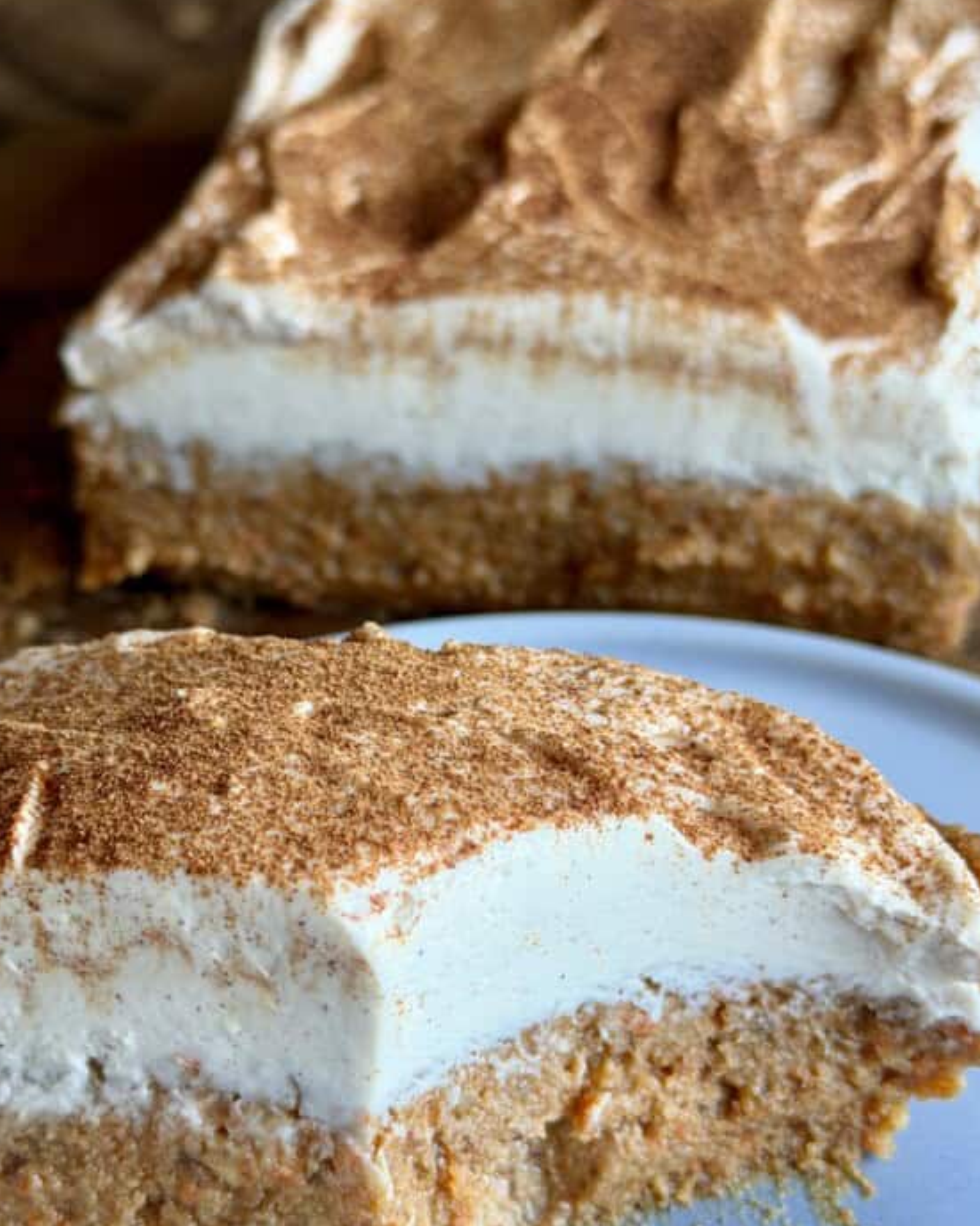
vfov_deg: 28.7
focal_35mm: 66
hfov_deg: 23.1
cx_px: 391
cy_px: 727
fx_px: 2393
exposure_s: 1/63
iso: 100
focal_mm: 6.8
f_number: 1.8
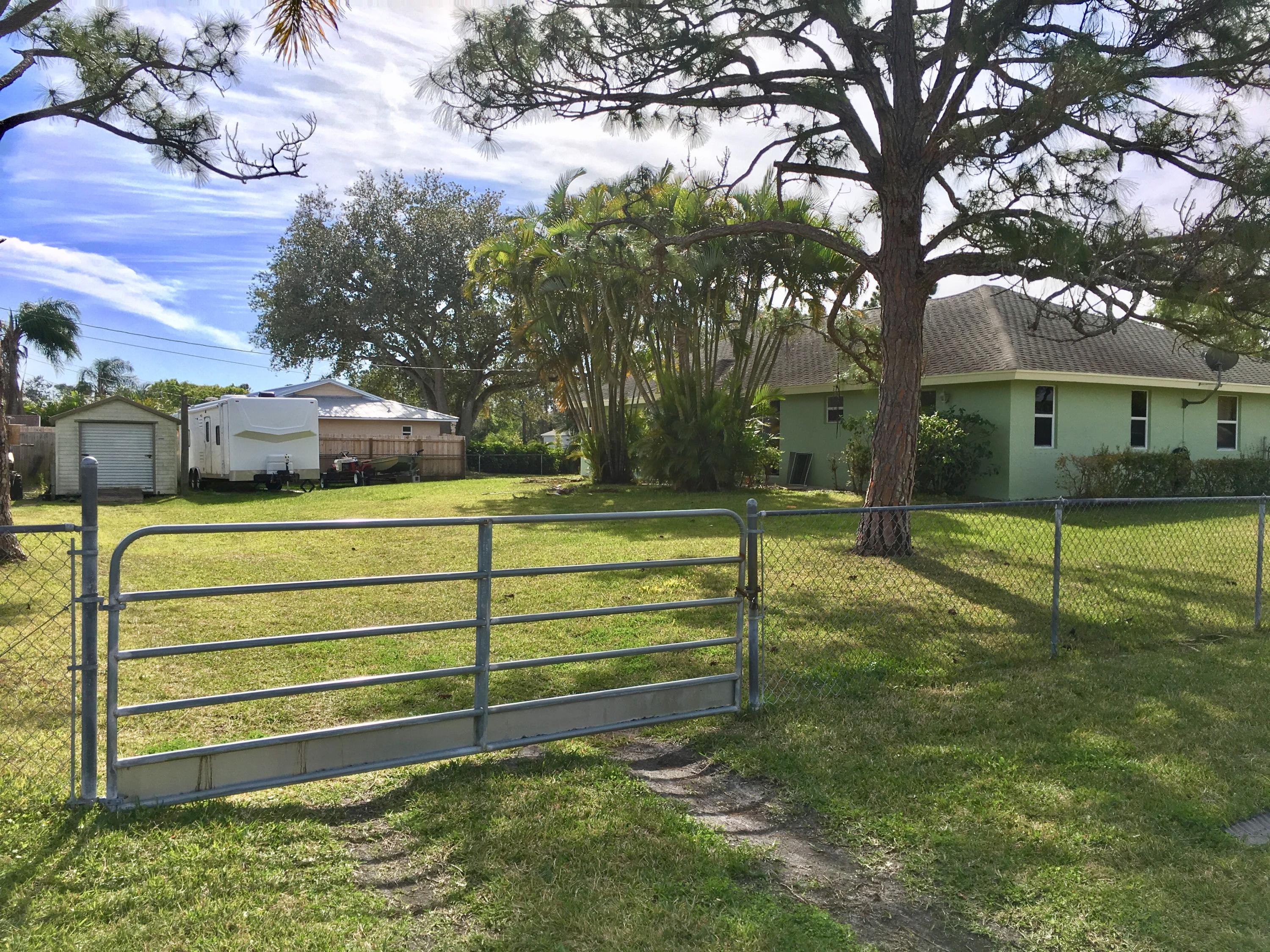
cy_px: 476
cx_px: 635
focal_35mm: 29
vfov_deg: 48.2
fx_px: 1064
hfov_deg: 61.7
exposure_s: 1/1115
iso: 25
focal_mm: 4.15
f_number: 2.2
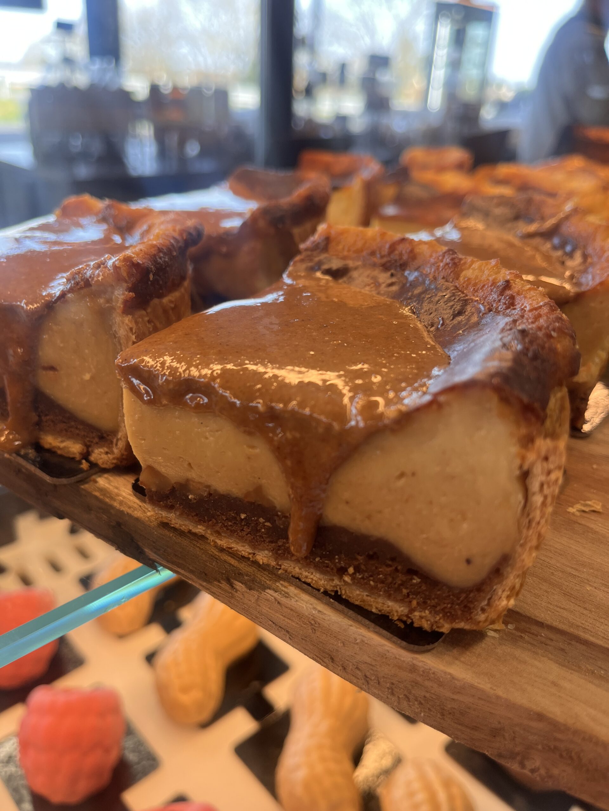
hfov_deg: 53.1
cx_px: 304
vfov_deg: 67.3
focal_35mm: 26
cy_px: 406
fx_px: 610
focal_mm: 5.1
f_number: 1.6
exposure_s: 1/128
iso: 64
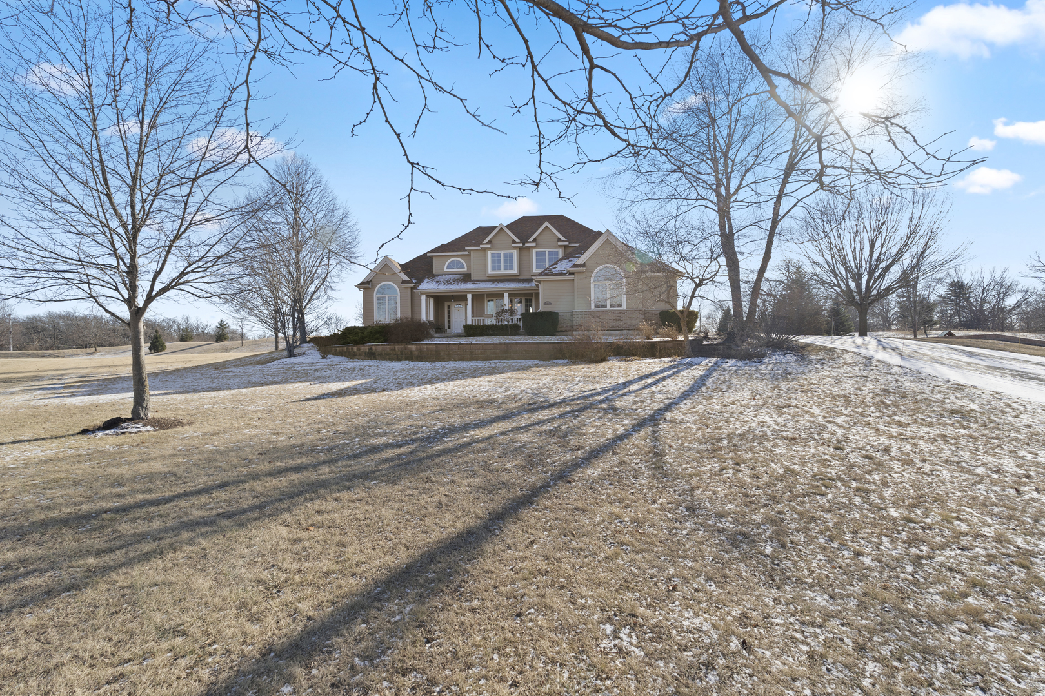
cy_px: 348
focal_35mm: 16
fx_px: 479
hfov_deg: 95.0
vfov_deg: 72.1
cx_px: 522
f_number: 7.1
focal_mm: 16.5
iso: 100
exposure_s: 1/50
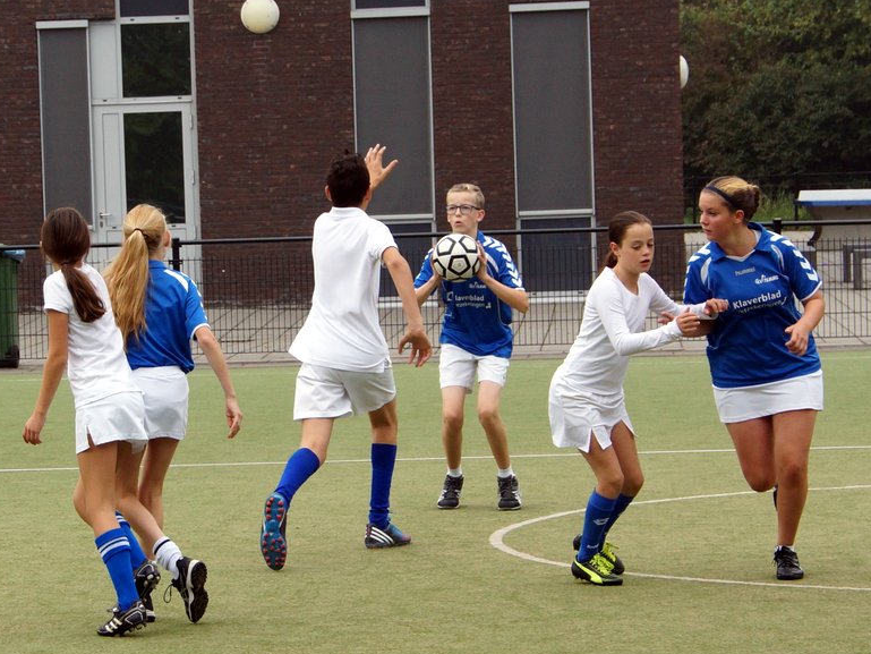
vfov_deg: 15.4
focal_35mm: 96
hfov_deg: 20.4
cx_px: 330
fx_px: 2416
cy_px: 322
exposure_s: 1/800
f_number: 6.3
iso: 400
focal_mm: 50
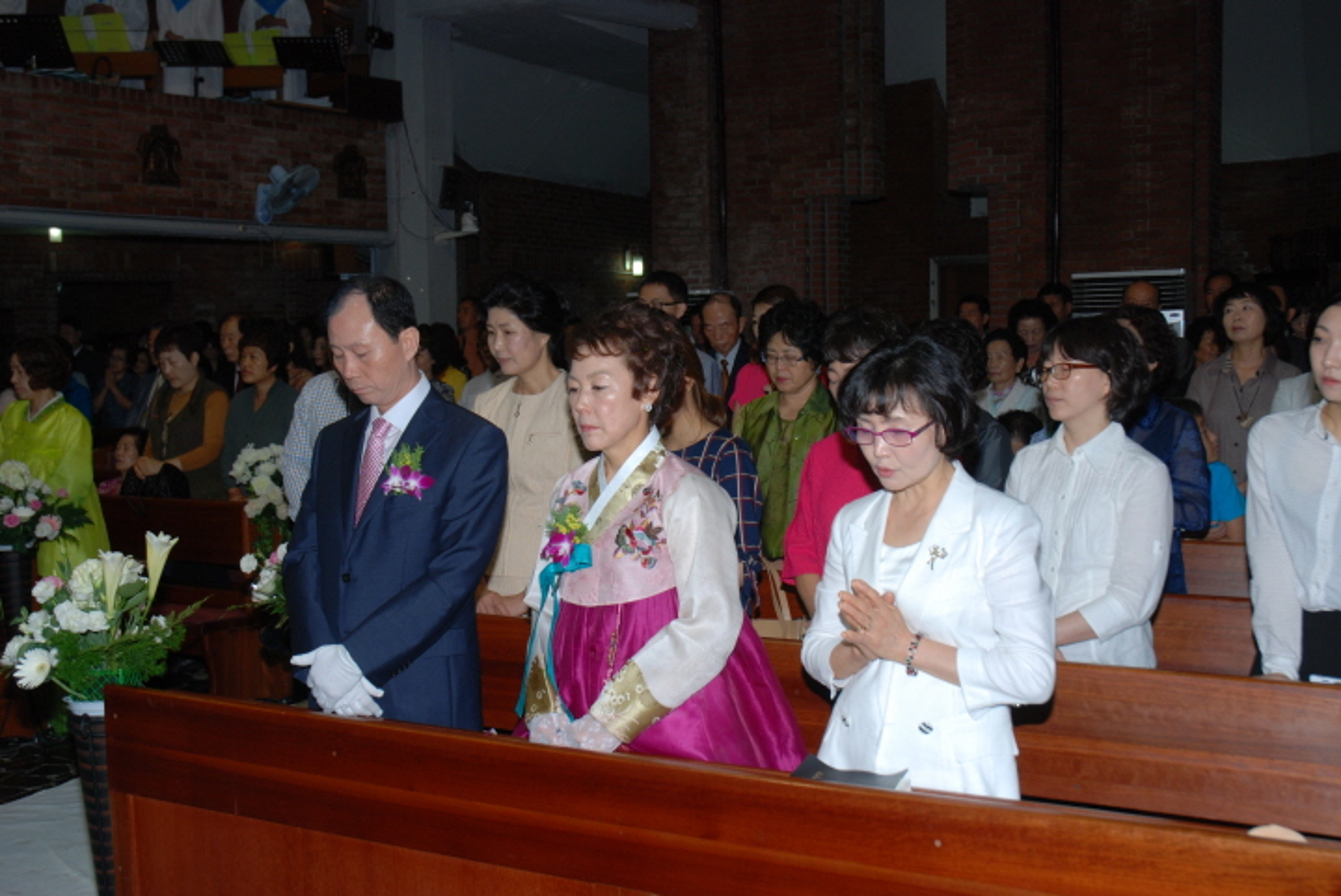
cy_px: 448
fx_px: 1509
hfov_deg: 47.9
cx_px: 670
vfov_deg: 33.1
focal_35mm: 40
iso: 200
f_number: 7.1
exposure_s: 1/60
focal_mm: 27
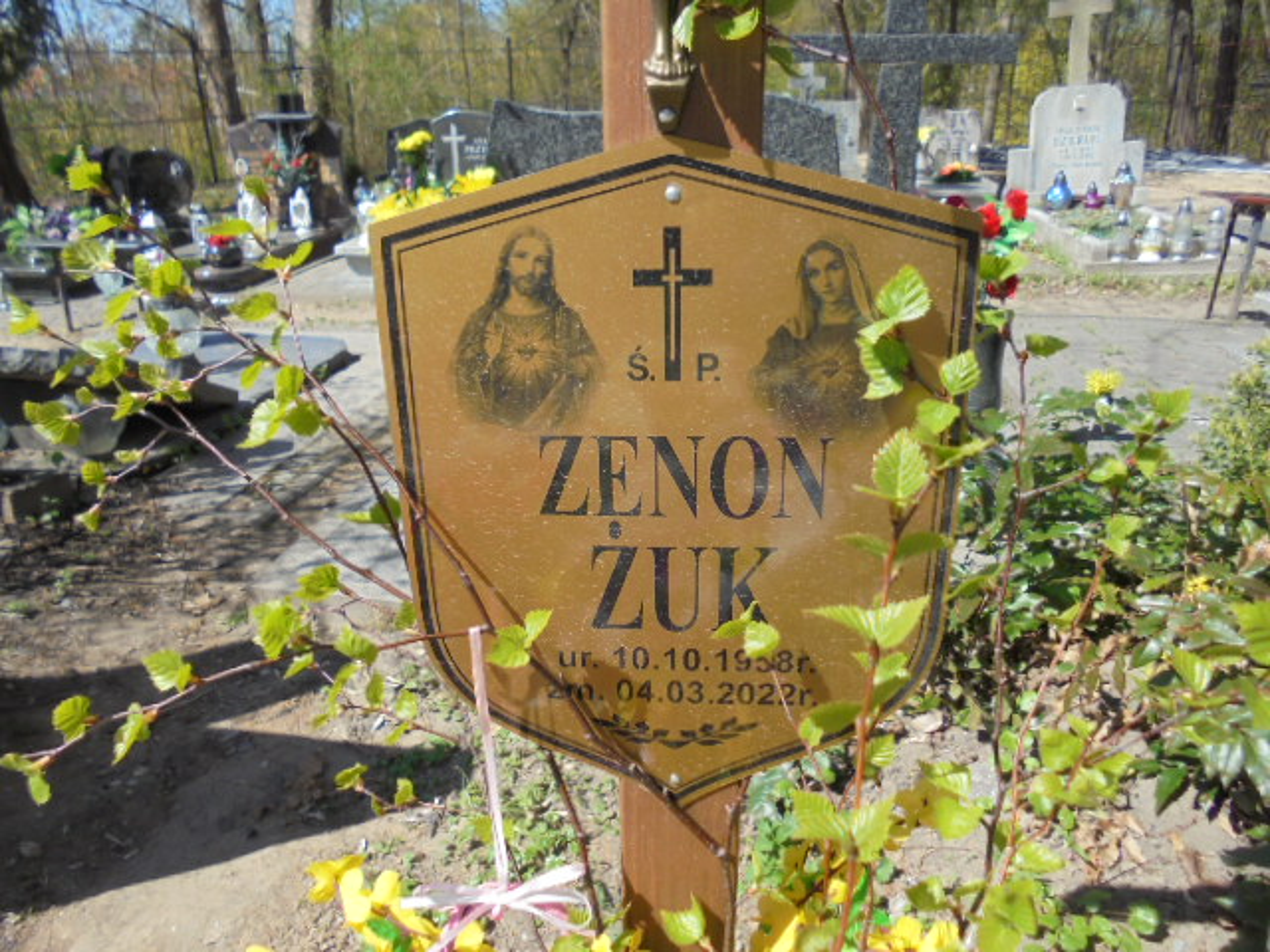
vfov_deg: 53.1
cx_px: 635
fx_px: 954
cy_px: 476
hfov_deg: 67.3
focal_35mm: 26
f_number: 3.5
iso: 100
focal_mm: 4.6
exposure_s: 1/640
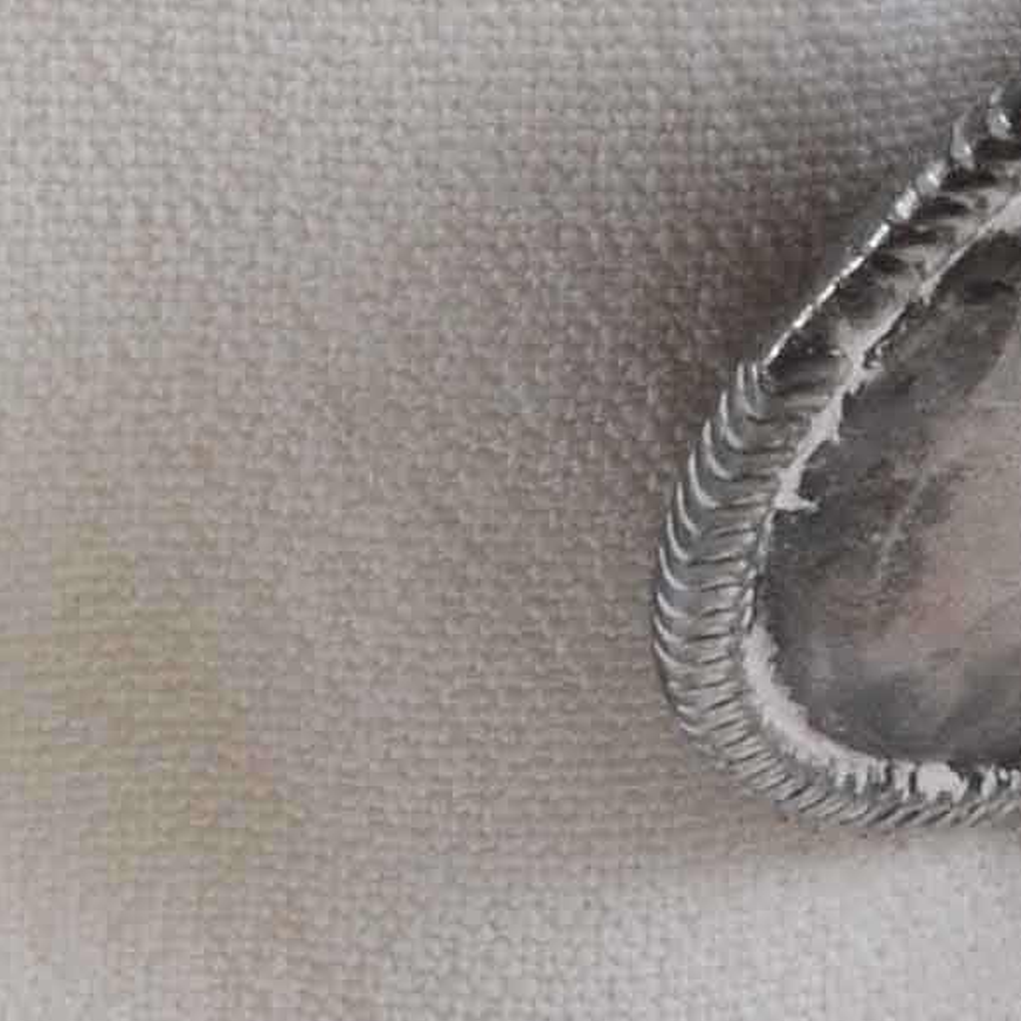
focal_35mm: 509
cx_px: 301
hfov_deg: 3.4
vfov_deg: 3.4
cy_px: -1826
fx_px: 16985
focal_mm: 48
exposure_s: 1/80
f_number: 25
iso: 400
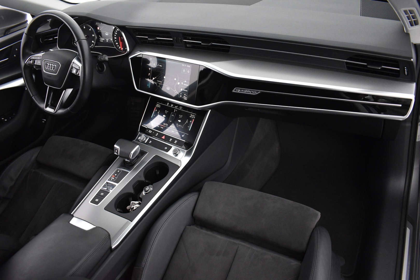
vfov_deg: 47.9
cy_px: 140
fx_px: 315
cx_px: 210
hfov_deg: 67.4
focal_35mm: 27
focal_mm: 18
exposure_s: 1/30
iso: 2500
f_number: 3.5
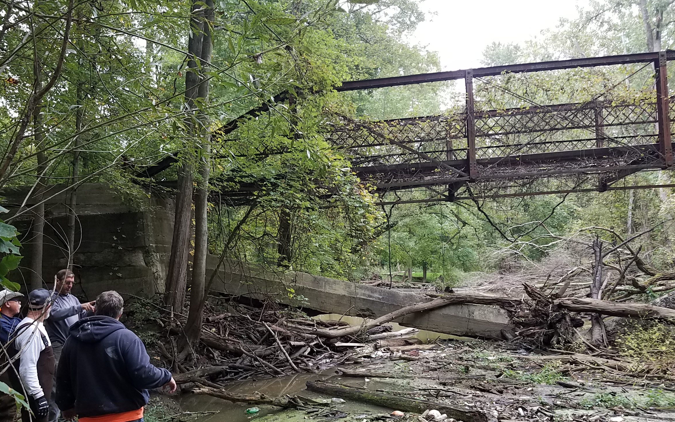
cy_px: 258
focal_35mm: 34
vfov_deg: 37.1
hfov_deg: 56.7
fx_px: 625
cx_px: 323
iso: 50
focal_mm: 4.2
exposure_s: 1/60
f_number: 1.7
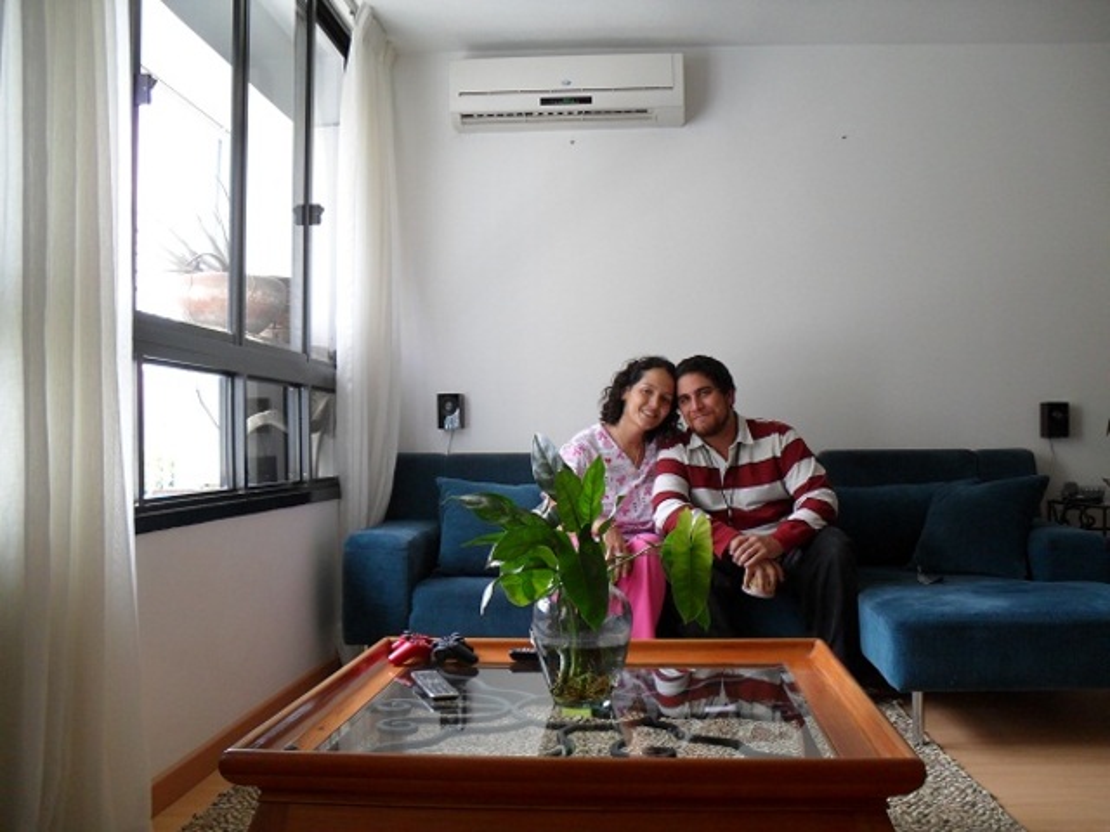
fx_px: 1122
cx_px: 555
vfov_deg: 40.7
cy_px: 416
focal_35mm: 35
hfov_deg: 52.6
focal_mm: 6.3
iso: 120
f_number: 3
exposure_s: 1/45
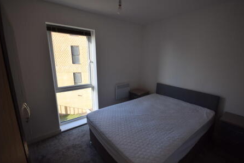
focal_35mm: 16
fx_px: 108
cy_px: 83
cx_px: 124
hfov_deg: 96.8
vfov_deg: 73.7
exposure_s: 1/100
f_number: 5
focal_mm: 10
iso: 200
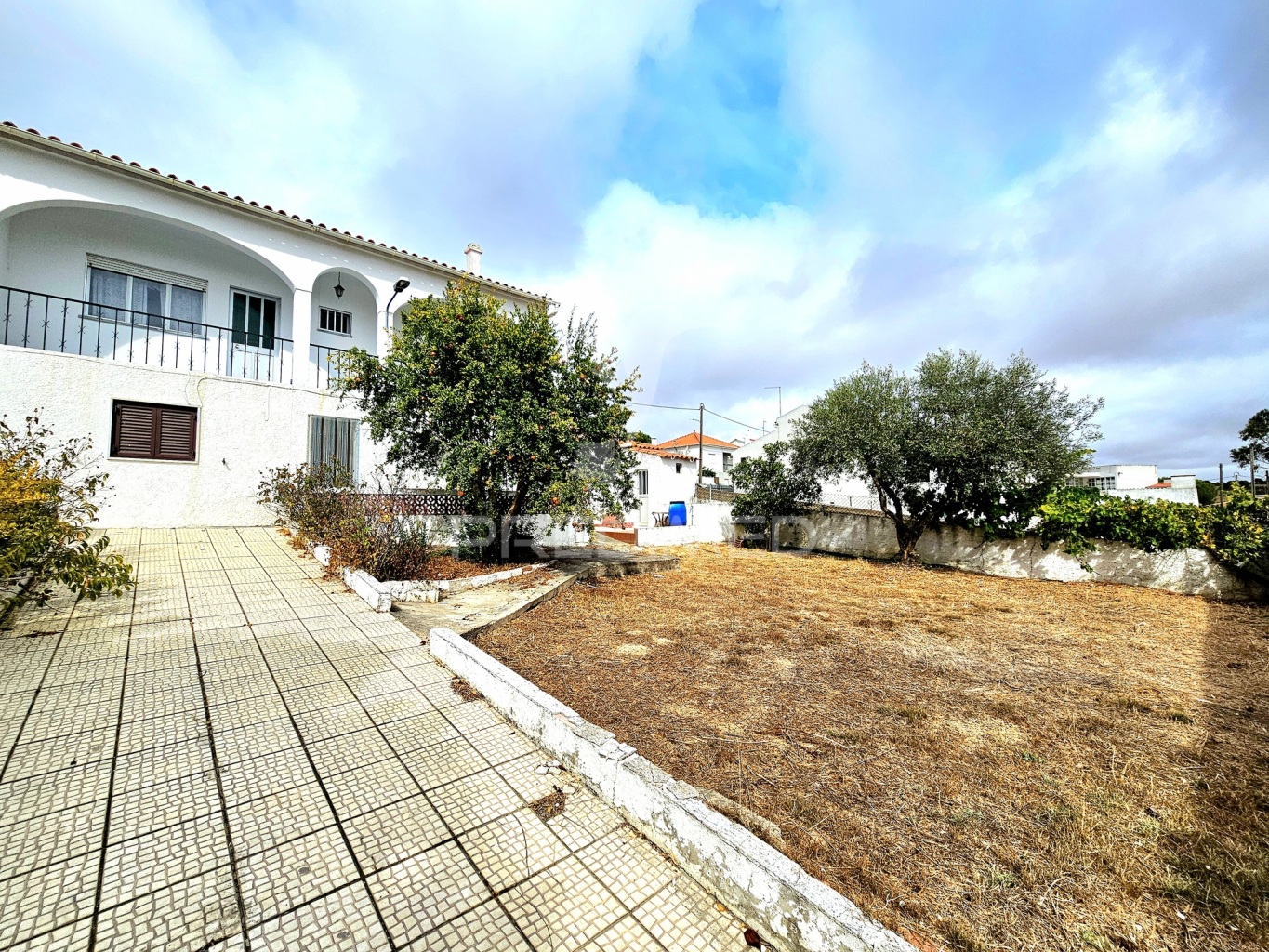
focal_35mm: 13
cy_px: 476
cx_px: 634
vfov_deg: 89.9
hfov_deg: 106.2
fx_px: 477
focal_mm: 2.2
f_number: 2.2
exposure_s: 1/3333
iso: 50
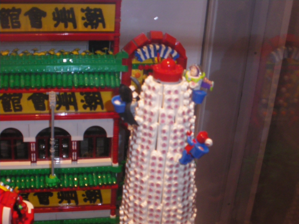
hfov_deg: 37.5
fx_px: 441
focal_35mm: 51
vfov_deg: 28.6
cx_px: 150
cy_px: 112
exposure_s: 1/60
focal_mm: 9
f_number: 4.4
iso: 400
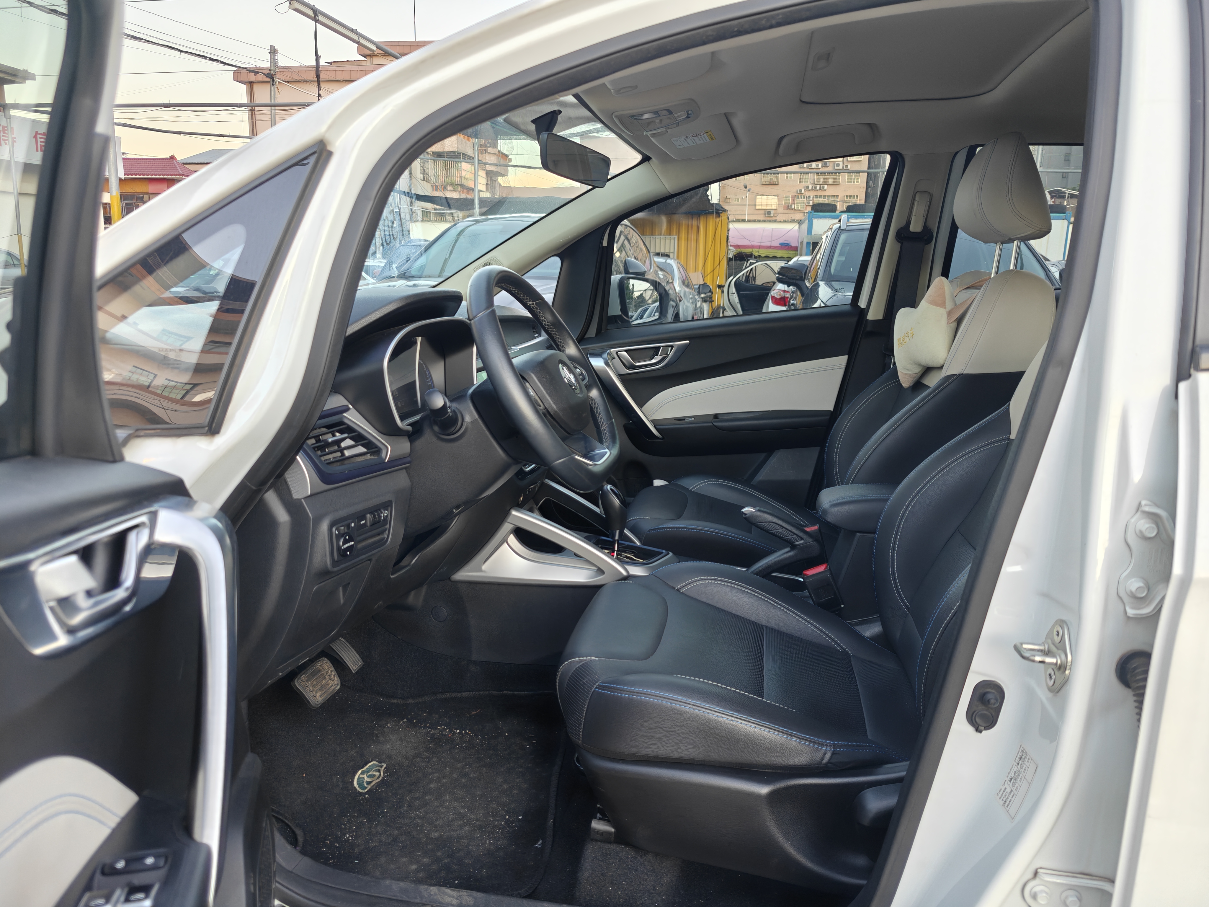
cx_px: 604
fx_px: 803
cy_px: 454
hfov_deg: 73.9
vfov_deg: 58.9
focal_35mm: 23
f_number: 1.6
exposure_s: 1/110
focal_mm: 6.06
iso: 320
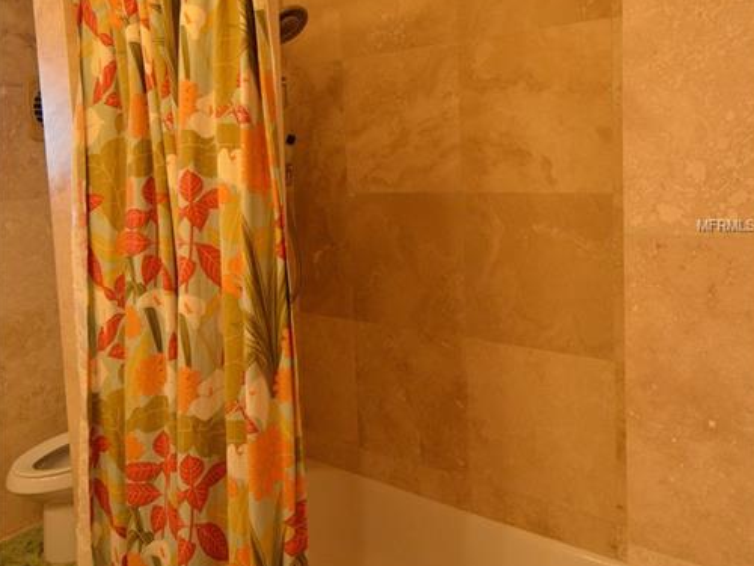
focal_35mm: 29
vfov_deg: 48.3
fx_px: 626
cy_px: 226
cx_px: 379
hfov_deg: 62.1
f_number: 5
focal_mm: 13
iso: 1600
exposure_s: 1/125
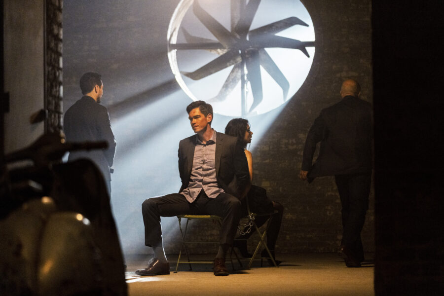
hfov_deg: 16.5
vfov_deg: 11.1
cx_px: 222
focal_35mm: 124
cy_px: 148
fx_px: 1529
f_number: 2.8
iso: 4000
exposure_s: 1/250
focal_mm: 124
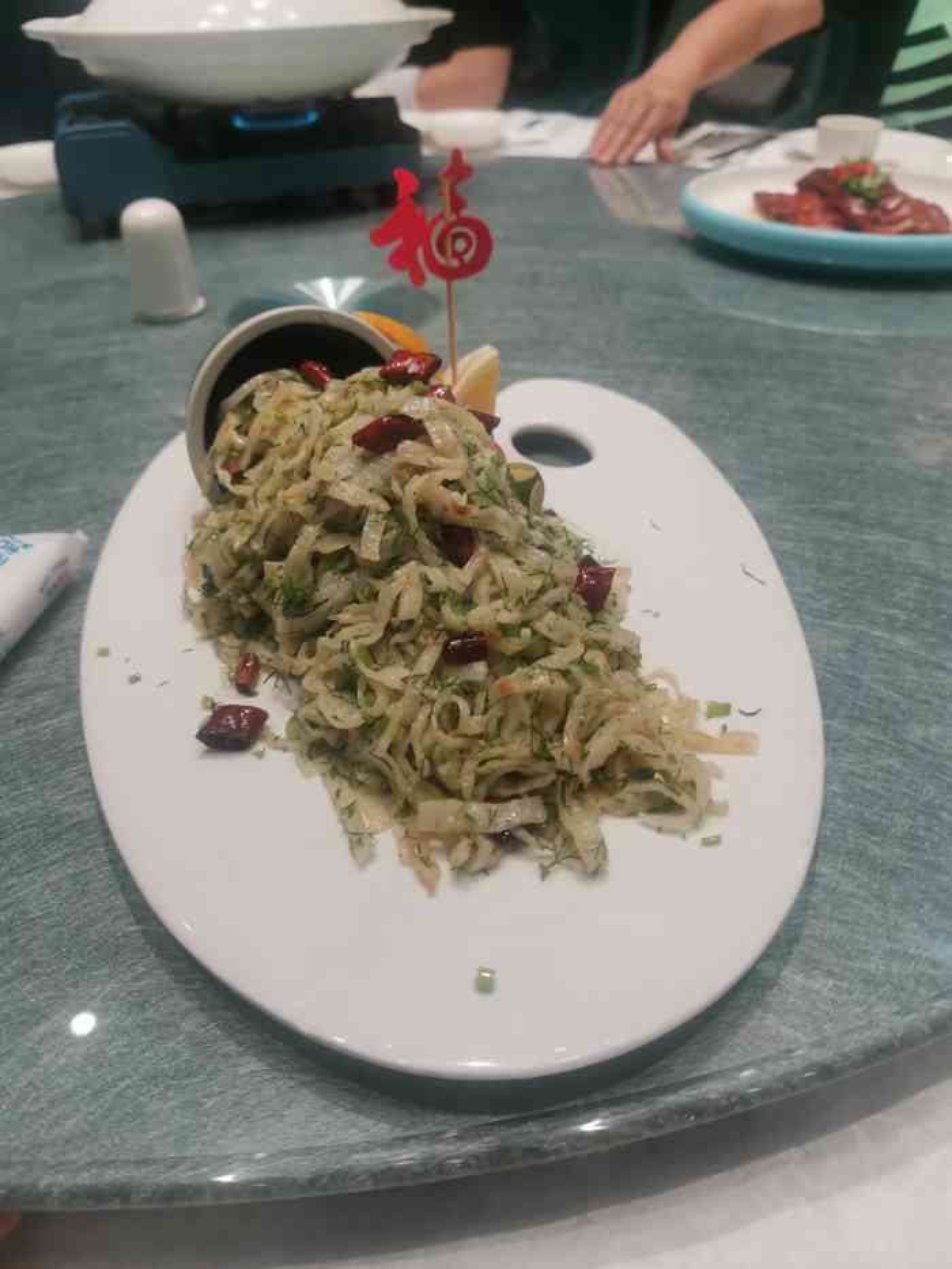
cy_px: 634
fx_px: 953
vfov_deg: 67.3
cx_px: 476
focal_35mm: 26
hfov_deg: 53.1
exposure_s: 1/100
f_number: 1.4
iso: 80
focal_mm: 4.66
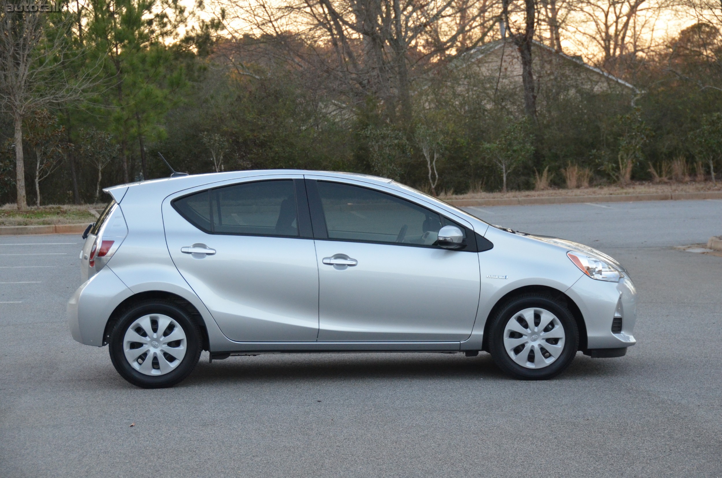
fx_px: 1801
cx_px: 361
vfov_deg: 15.1
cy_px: 239
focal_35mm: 90
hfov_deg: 22.7
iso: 1600
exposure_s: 1/320
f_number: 4.8
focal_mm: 60
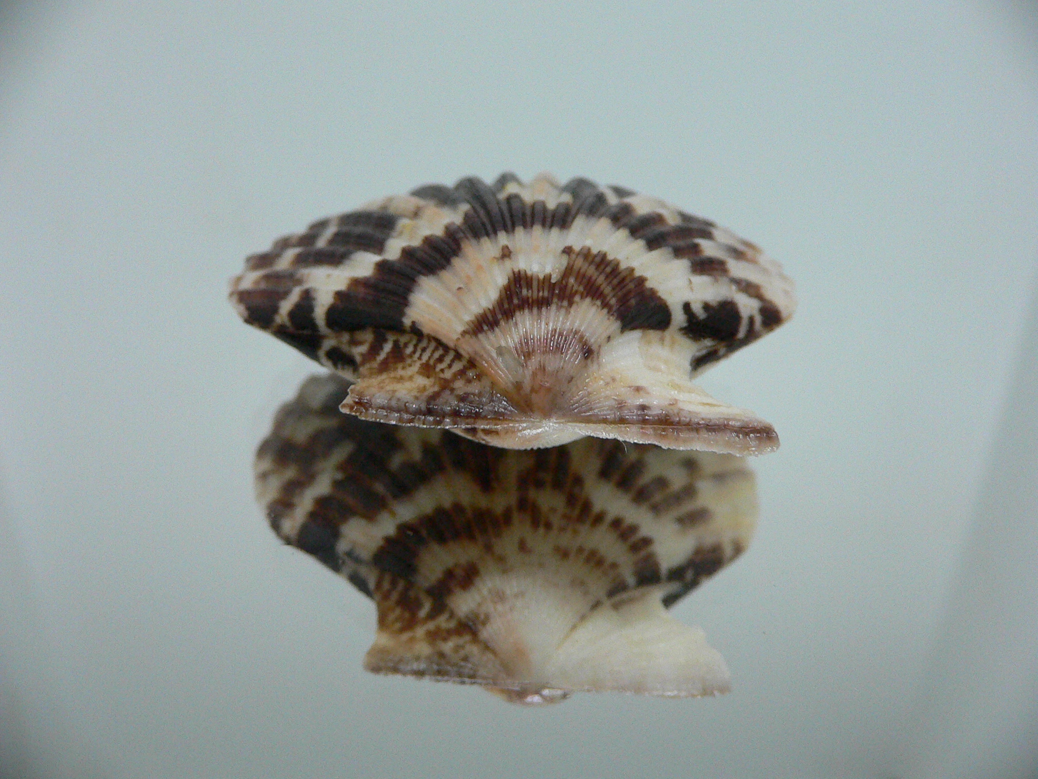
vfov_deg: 40.7
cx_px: 519
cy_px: 390
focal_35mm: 35
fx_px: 1050
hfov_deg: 52.6
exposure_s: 1/50
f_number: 2.8
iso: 200
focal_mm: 4.6
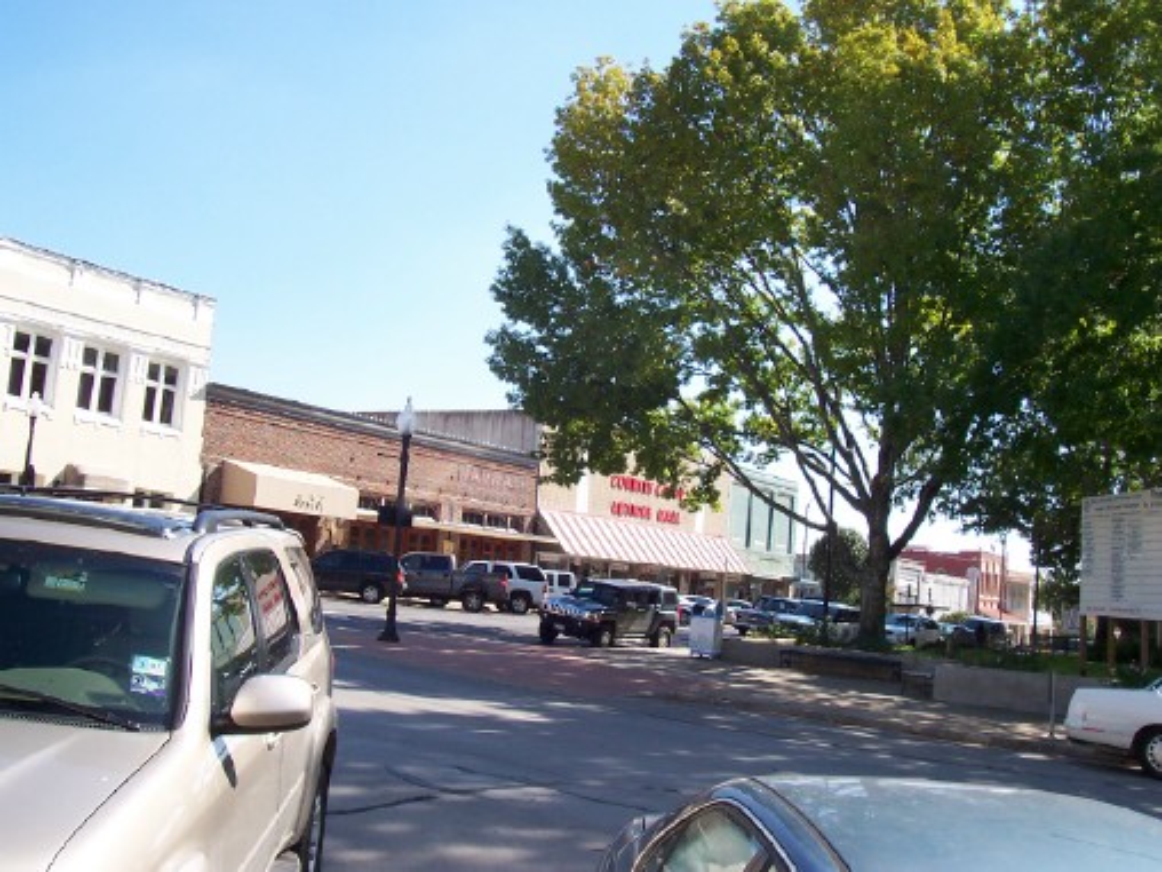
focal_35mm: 37
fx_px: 1242
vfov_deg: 38.7
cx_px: 581
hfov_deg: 50.1
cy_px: 436
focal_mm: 5.6
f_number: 5.6
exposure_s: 1/250
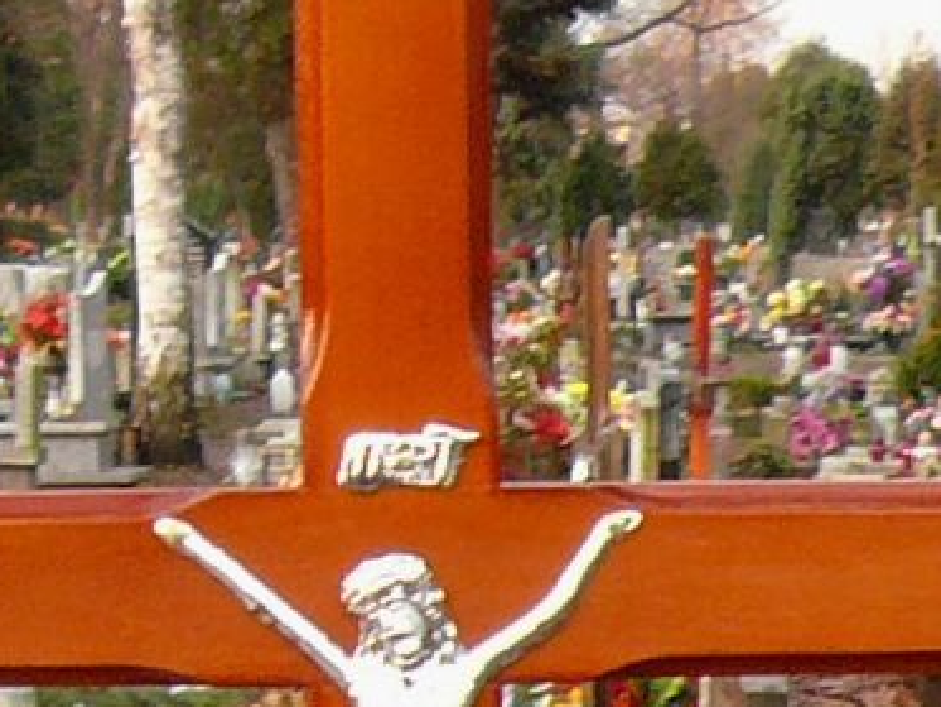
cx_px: 494
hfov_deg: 10.9
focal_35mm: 181
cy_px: 1077
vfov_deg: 8.0
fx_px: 4922
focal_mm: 4.9
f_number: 2.9
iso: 100
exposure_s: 1/40
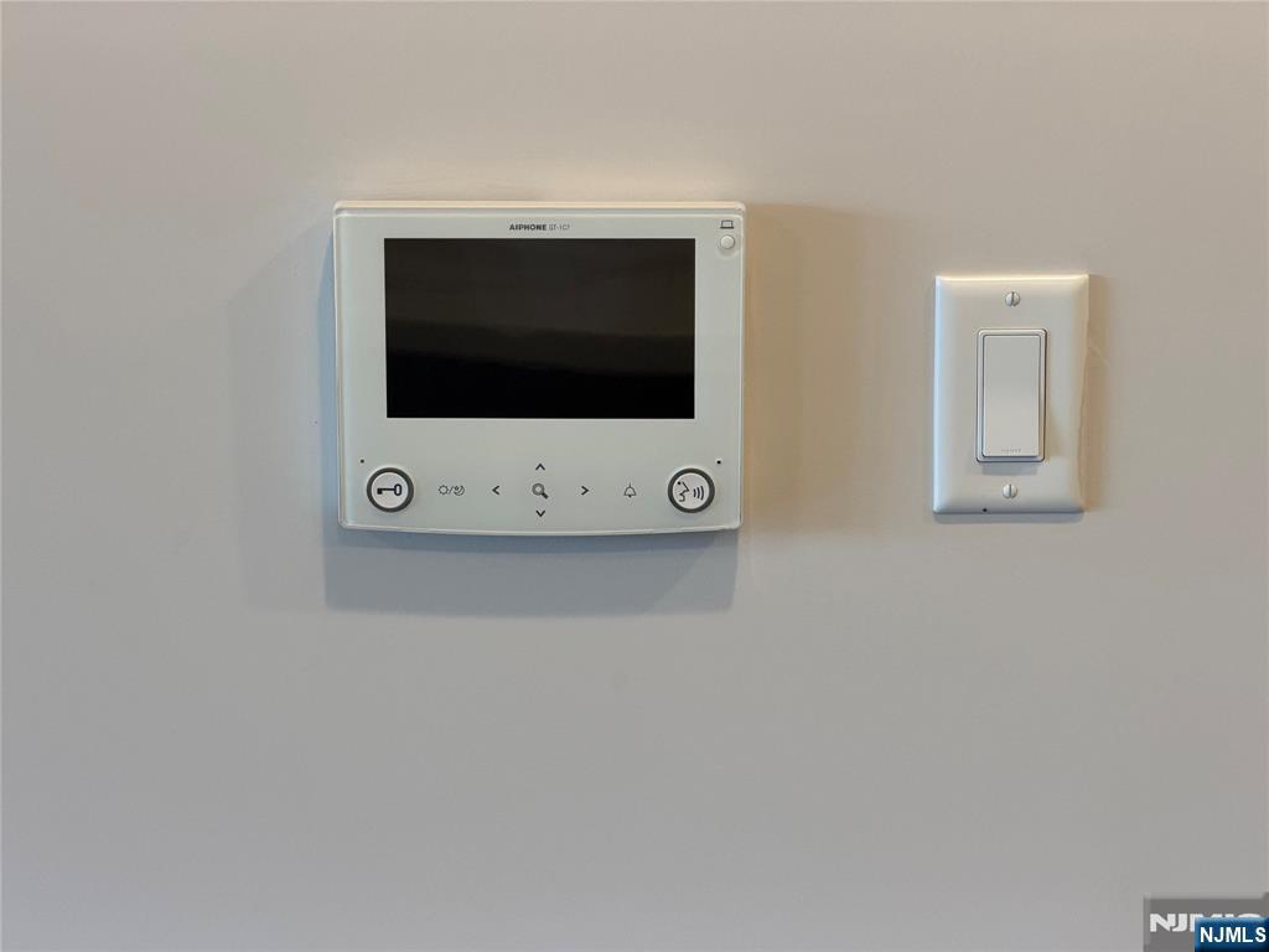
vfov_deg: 14.8
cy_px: 476
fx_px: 3666
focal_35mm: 100
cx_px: 634
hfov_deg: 19.6
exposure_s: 1/120
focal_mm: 16.89
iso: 320
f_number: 2.8
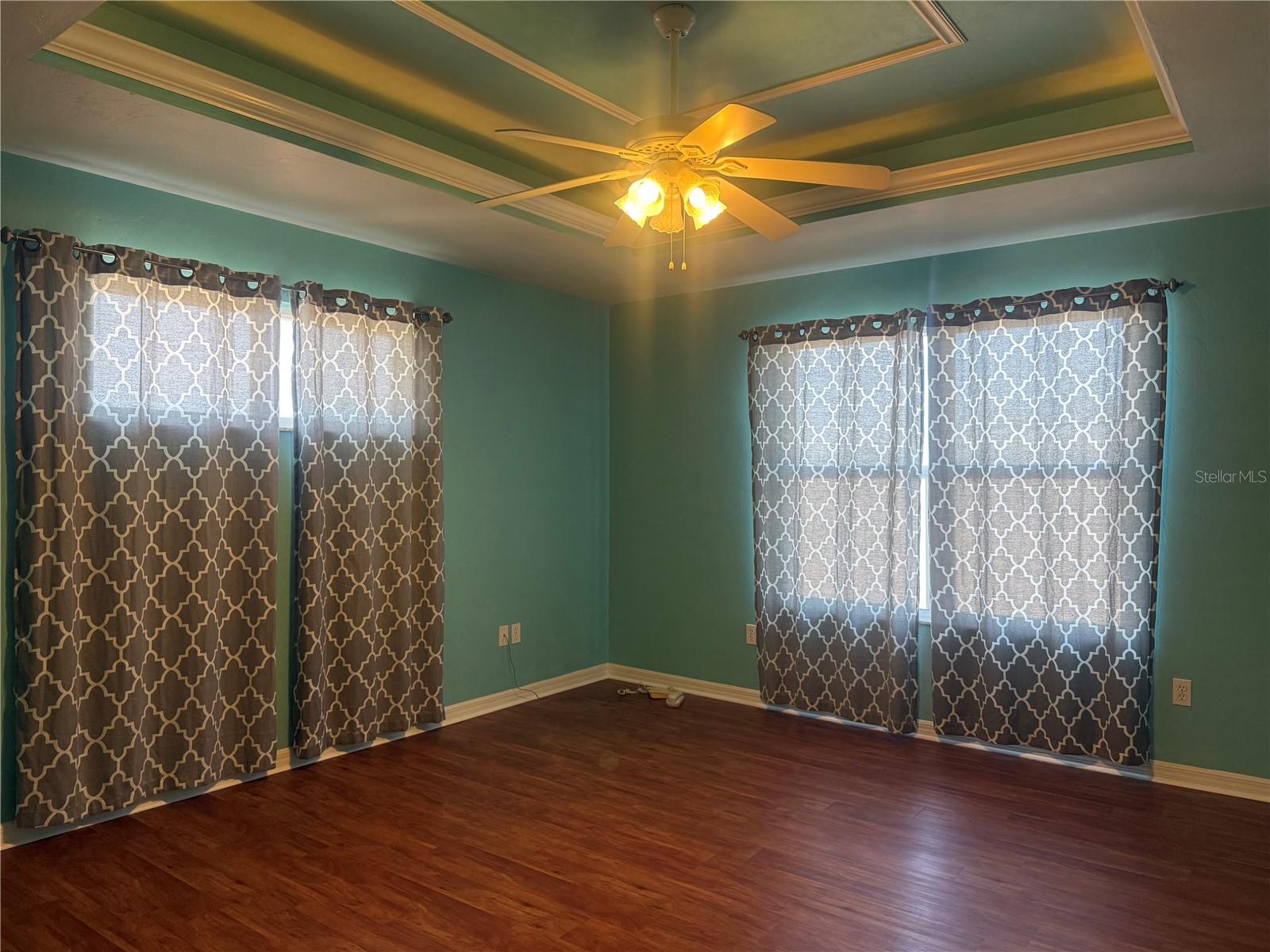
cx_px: 635
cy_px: 476
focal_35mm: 24
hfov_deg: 71.6
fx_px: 881
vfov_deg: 56.8
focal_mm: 6.76
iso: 160
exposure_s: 1/60
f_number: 1.78
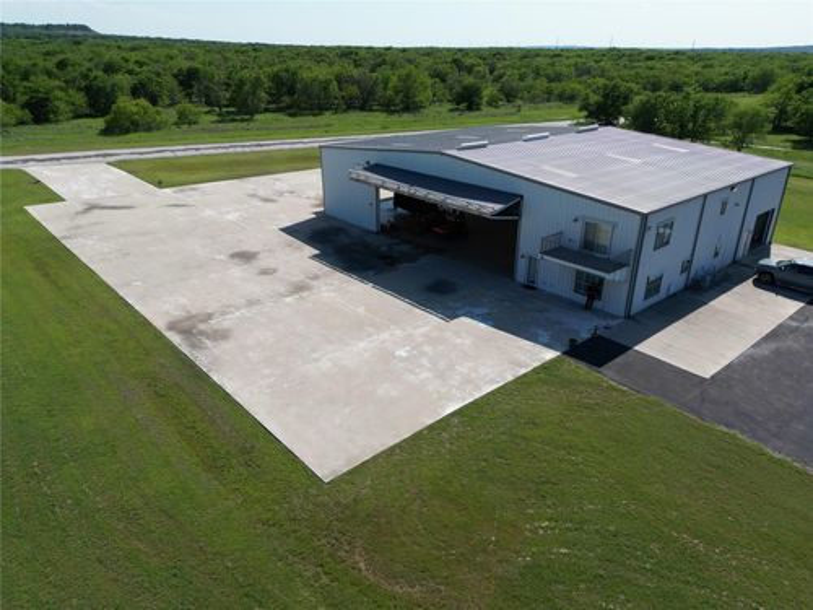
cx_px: 406
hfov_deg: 71.6
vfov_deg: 56.8
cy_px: 305
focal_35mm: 24
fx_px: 564
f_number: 1.7
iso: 150
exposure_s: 1/4000
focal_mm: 6.72
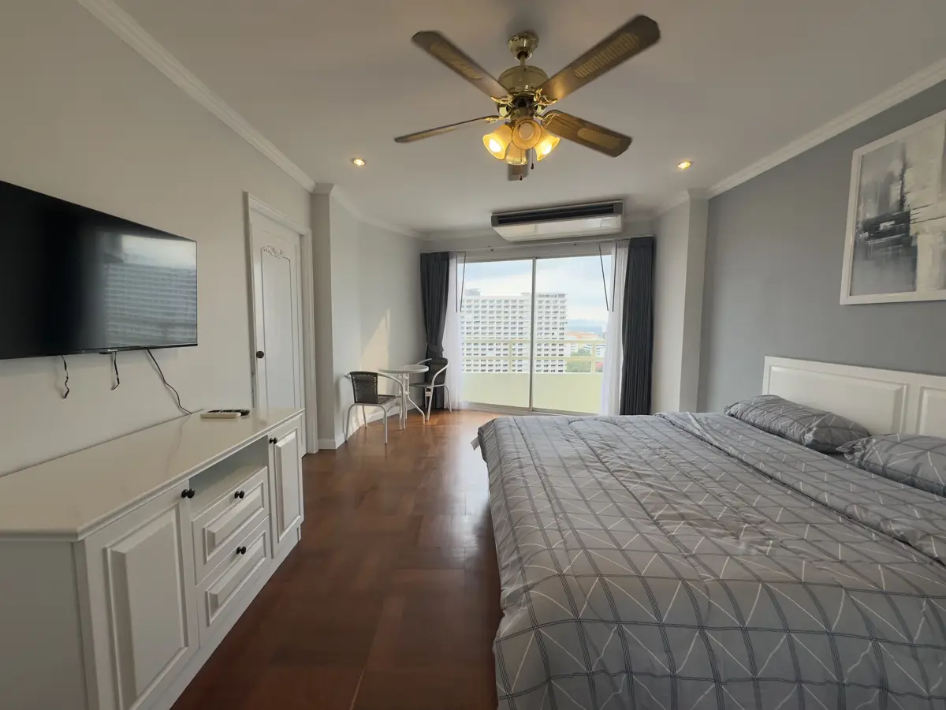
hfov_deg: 102.1
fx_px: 383
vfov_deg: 85.7
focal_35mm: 14
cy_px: 355
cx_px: 473
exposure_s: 1/174
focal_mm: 2.22
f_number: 2.2
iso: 40
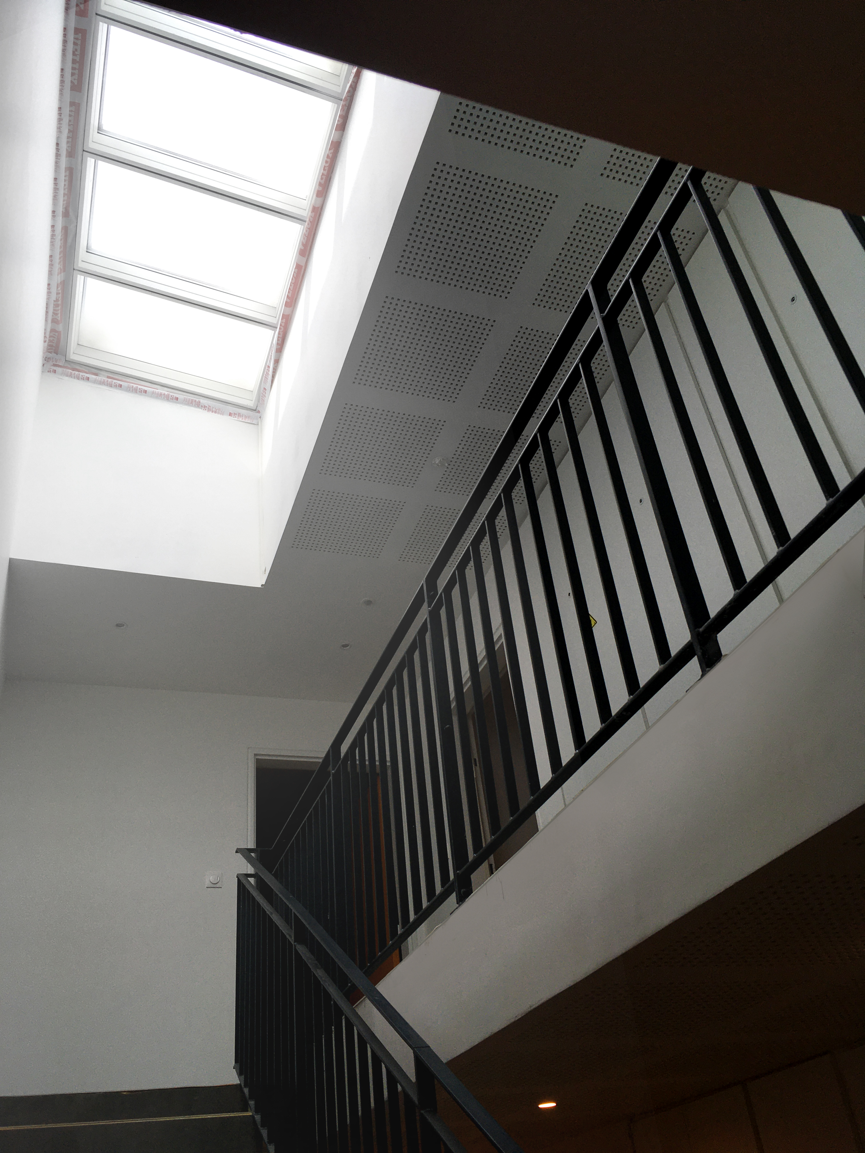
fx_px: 966
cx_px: 432
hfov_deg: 48.2
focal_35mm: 29
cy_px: 576
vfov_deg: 61.7
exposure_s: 1/169
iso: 25
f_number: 2.2
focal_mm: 4.15
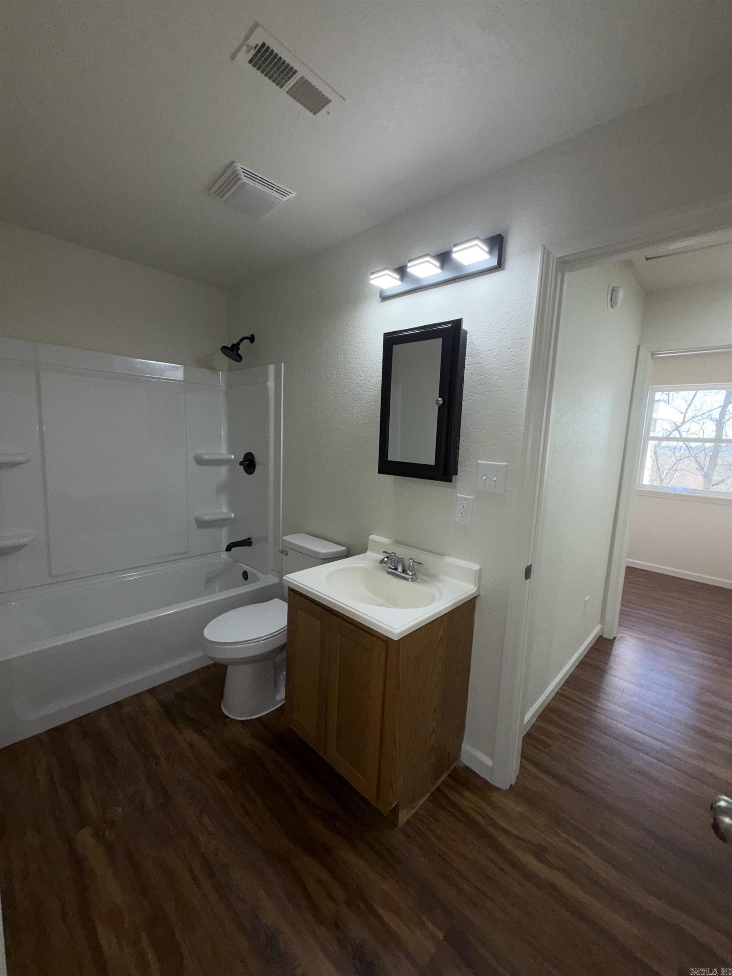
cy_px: 488
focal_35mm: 14
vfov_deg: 102.1
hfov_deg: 85.7
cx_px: 366
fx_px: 395
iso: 50
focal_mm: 2.22
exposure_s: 1/120
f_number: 2.2
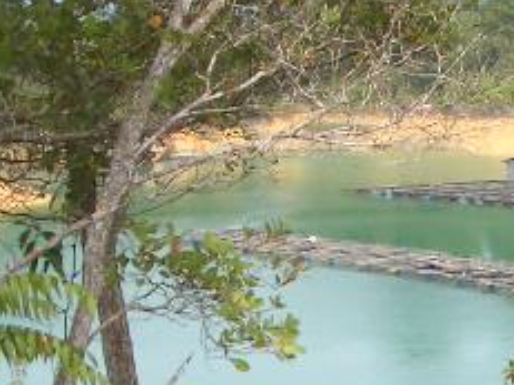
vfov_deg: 9.5
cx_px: 732
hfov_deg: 12.2
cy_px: 336
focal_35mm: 155
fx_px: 2300
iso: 50
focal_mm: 5.8
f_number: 4.3
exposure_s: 1/250
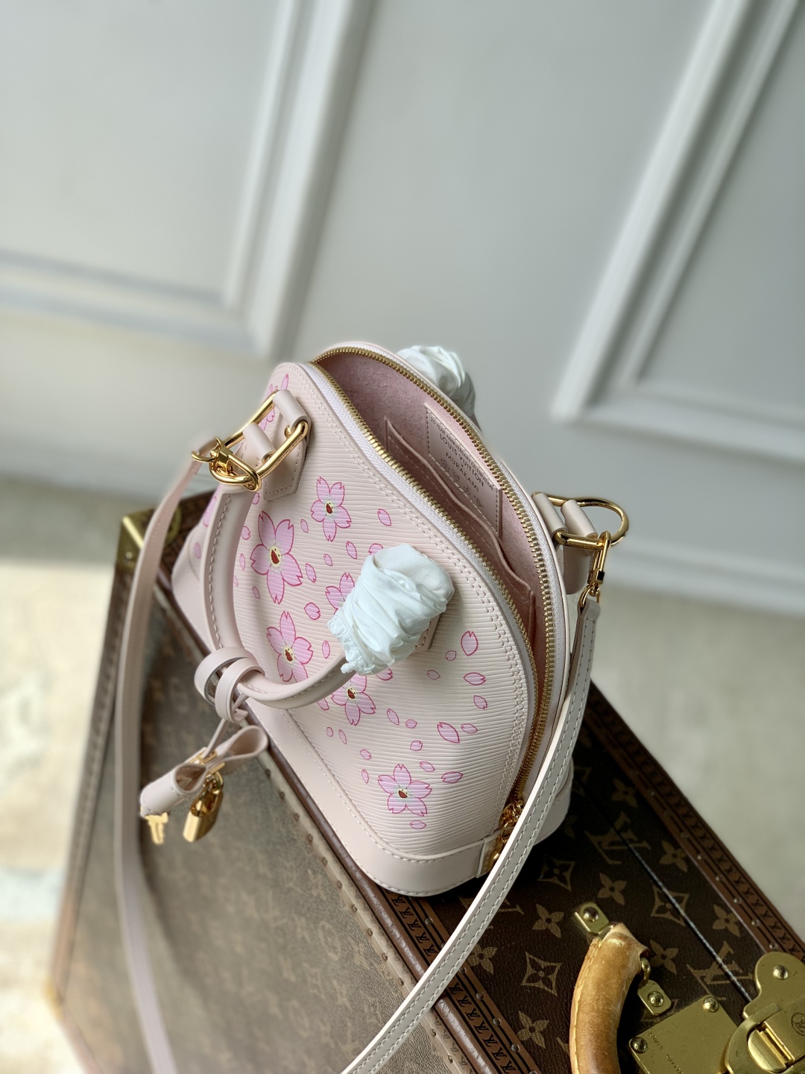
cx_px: 402
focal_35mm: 52
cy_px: 537
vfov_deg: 36.8
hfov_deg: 28.0
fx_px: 1612
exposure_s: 1/413
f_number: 2.4
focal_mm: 6
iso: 16
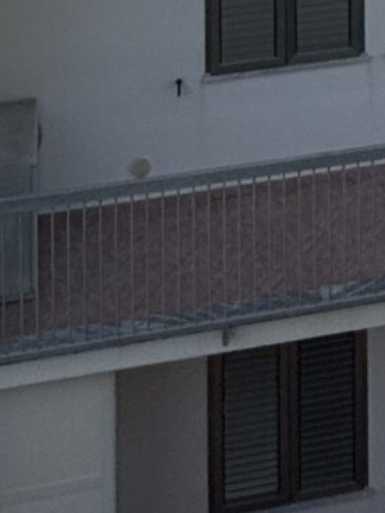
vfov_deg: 13.0
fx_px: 1438
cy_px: -838
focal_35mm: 97
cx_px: 361
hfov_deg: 15.1
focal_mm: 2.22
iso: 50
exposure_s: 1/1709
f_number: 2.2
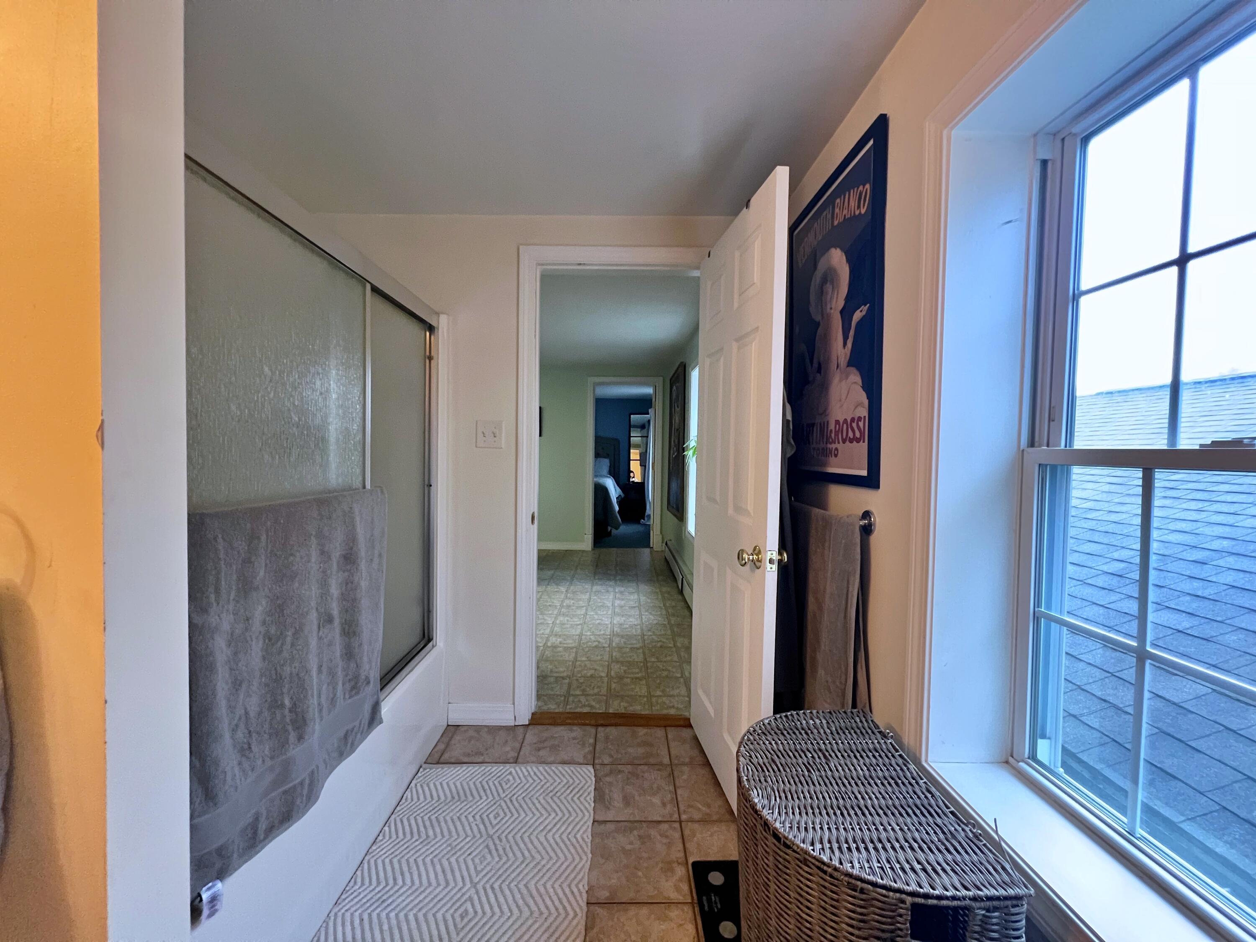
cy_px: 471
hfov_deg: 106.2
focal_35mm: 13
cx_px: 628
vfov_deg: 89.9
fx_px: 472
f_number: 1.8
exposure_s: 1/60
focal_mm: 1.57
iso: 400
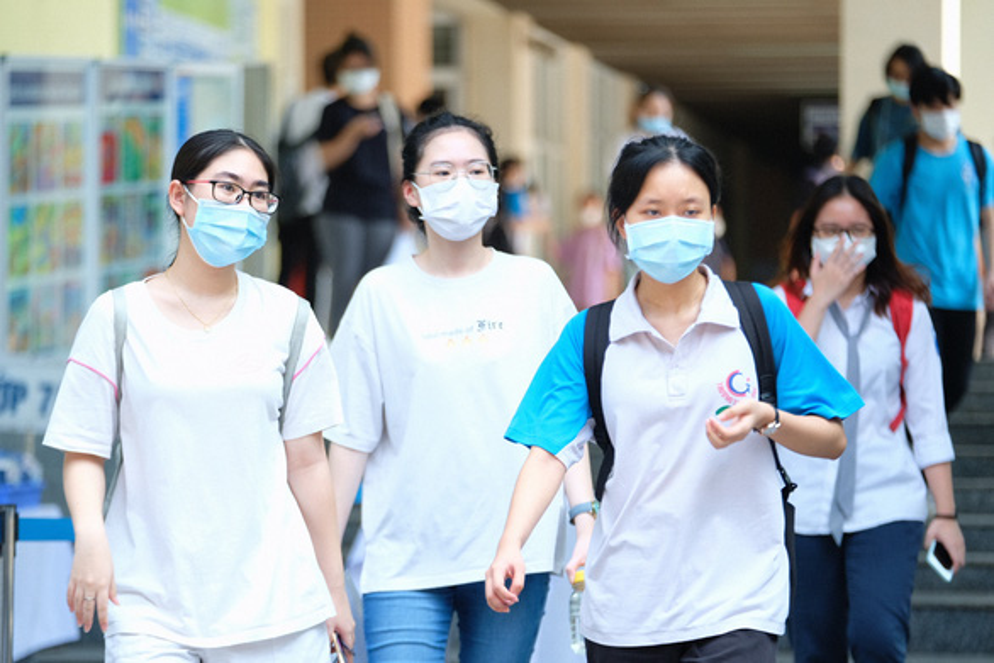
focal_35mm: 194
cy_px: 332
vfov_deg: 7.1
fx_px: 5358
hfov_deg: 10.6
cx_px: 497
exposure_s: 1/400
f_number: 2.8
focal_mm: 129.2
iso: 250
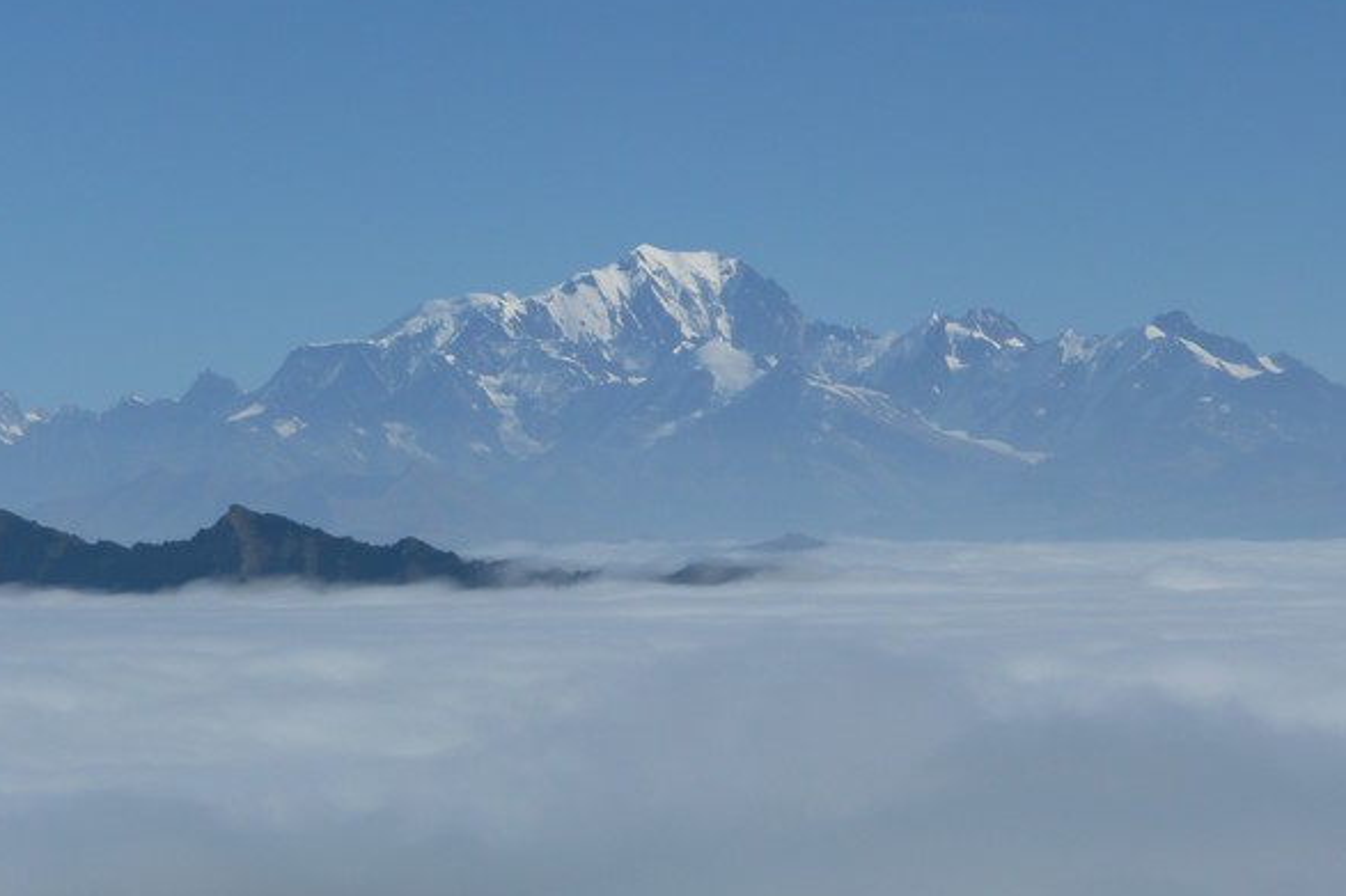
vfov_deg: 10.2
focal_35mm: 135
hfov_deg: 15.2
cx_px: 617
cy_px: 426
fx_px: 5046
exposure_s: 1/400
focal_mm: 19.5
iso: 100
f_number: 11
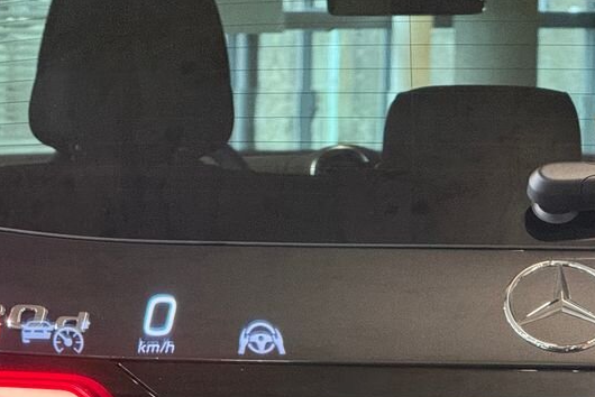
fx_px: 3985
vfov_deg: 5.7
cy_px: 356
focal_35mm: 241
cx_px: 86
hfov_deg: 8.5
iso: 500
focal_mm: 15.66
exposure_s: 1/51
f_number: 2.8
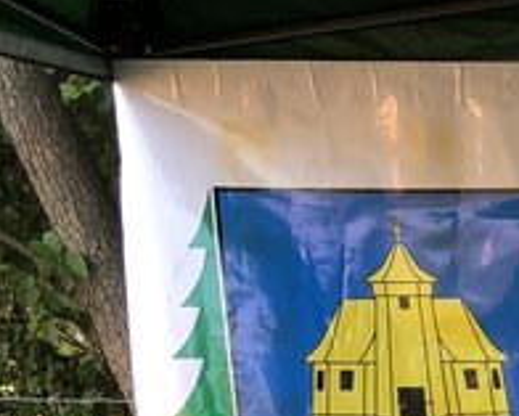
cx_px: 1266
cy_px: 964
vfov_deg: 9.7
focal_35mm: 143
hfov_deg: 11.2
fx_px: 2198
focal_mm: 3.99
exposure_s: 1/120
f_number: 1.8
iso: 32
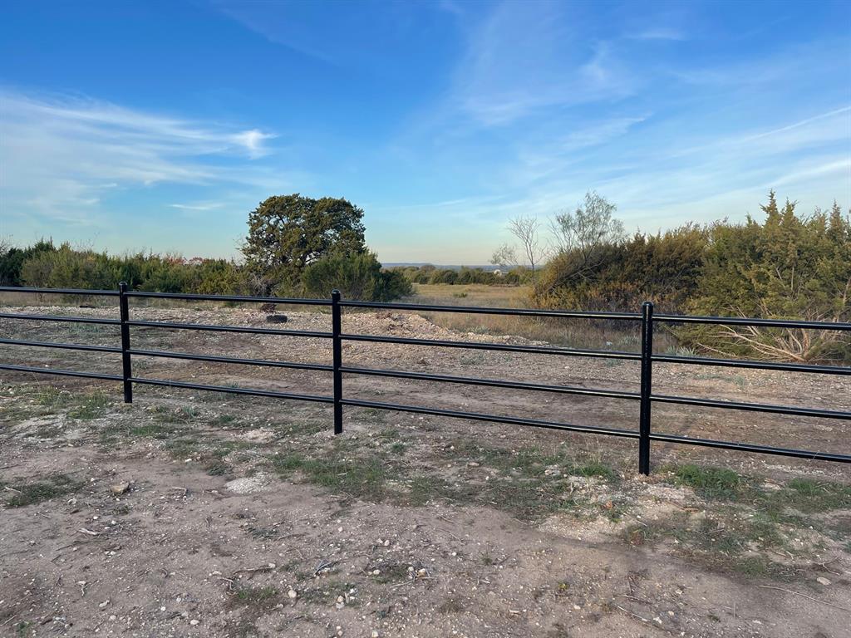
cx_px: 426
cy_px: 319
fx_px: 639
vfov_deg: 53.1
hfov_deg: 67.3
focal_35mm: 26
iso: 32
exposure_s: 1/1323
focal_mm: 5.1
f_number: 1.6
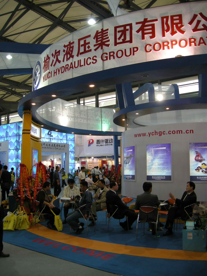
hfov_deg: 39.7
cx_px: 104
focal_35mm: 36
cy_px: 138
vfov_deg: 51.4
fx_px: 287
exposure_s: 1/54.1
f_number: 2.7
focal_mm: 7.5
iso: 152
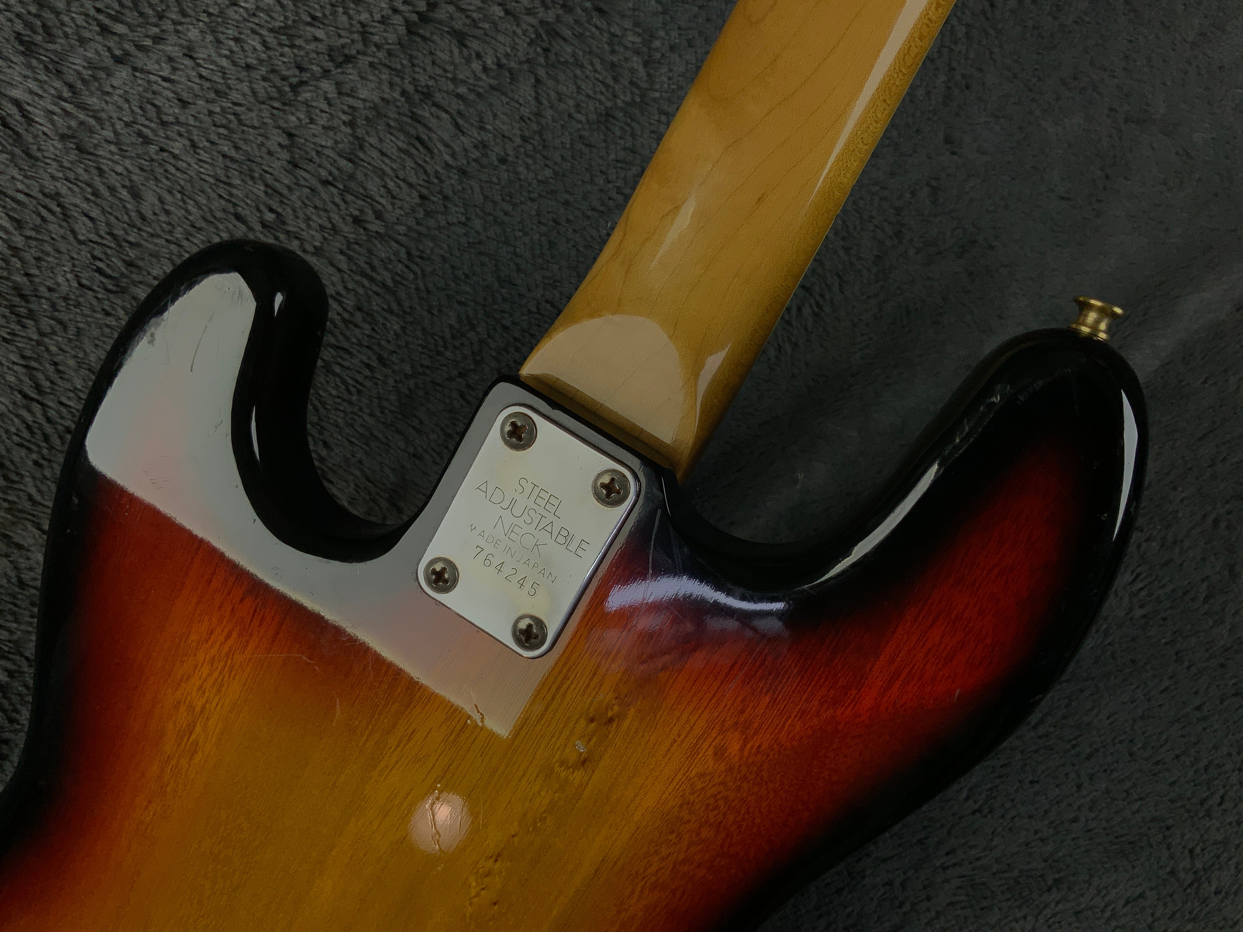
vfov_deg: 48.2
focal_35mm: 29
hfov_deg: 61.7
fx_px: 1041
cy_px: 466
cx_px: 622
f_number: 1.8
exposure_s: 1/181
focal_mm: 3
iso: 16
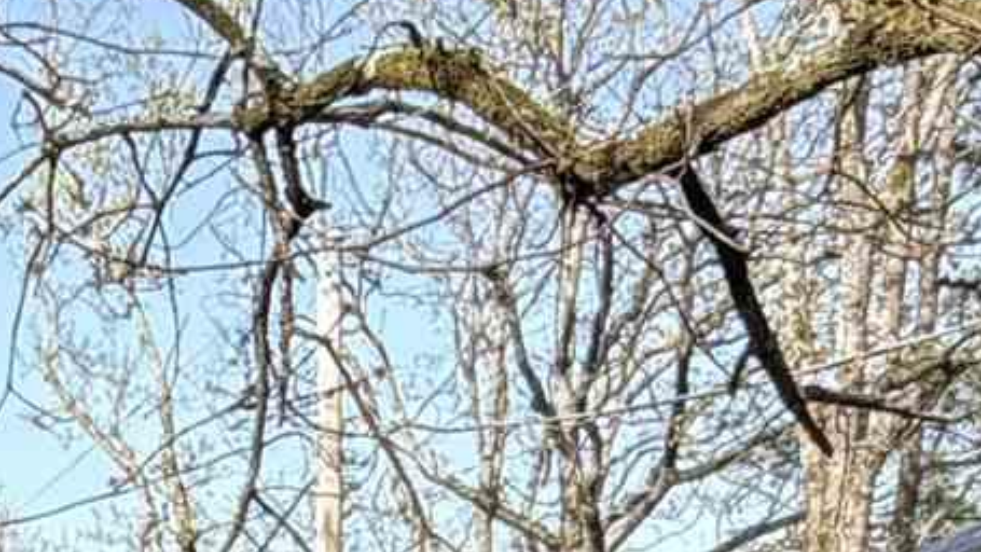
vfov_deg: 10.4
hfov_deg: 20.1
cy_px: 1244
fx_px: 2679
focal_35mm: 103
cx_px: -11
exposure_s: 1/549
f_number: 2.2
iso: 40
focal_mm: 2.22
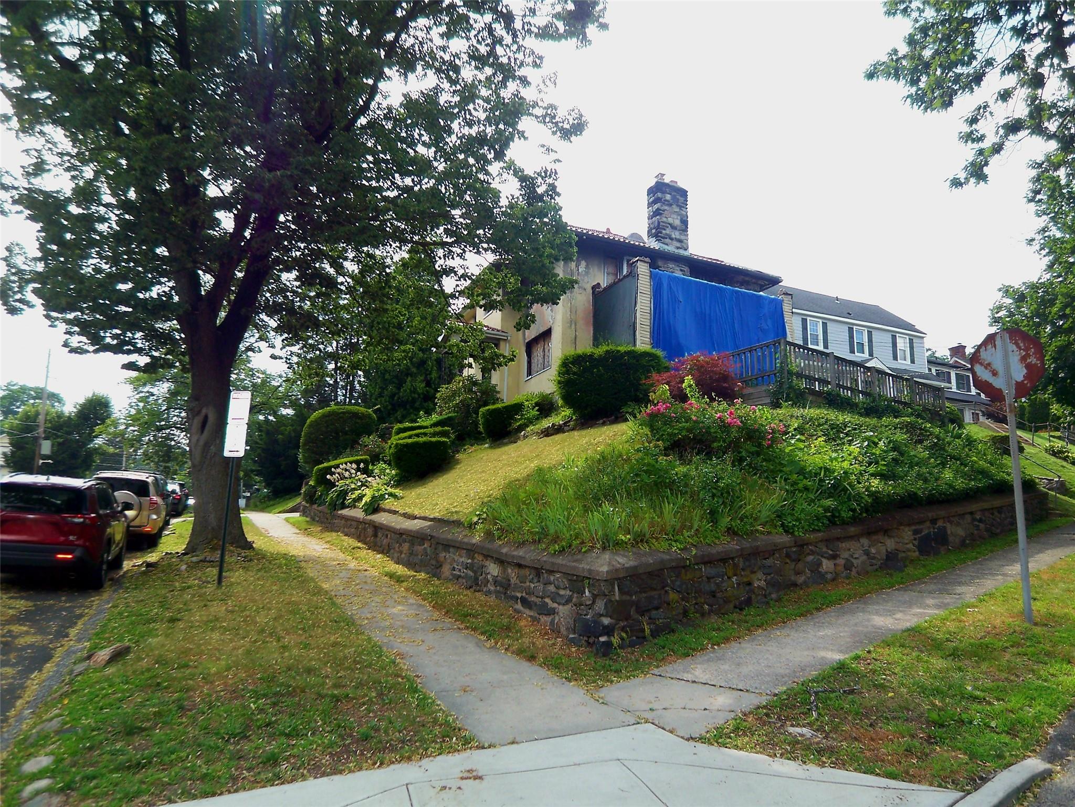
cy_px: 404
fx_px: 714
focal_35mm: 23
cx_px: 538
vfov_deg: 58.9
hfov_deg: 73.9
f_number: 2.8
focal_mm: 3.8
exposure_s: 1/200
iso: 50
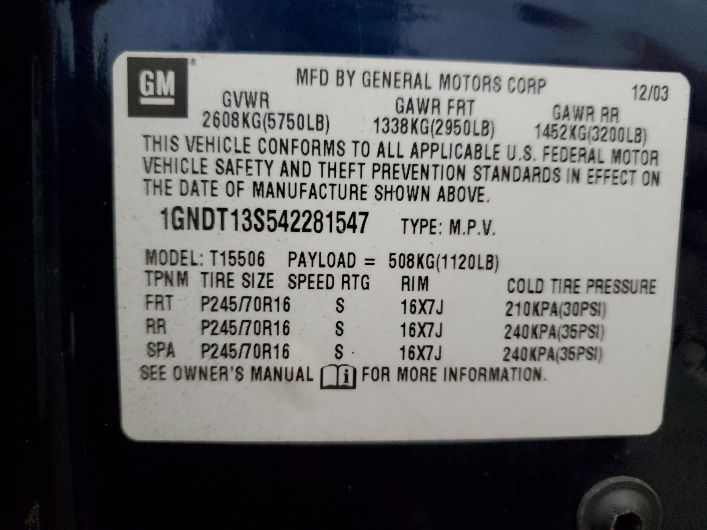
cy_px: 265
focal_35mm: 26
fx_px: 531
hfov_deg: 67.3
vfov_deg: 53.1
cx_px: 354
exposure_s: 1/60.2
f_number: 1.5
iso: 284
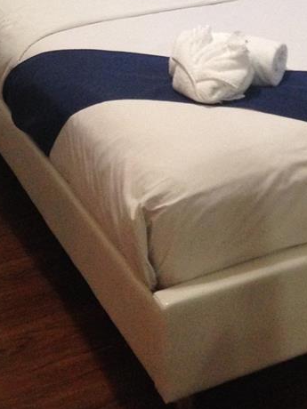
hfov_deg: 17.1
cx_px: 190
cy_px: -107
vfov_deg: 20.9
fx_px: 1017
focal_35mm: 86
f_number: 2.4
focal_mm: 4.12
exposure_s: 1/20
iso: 250
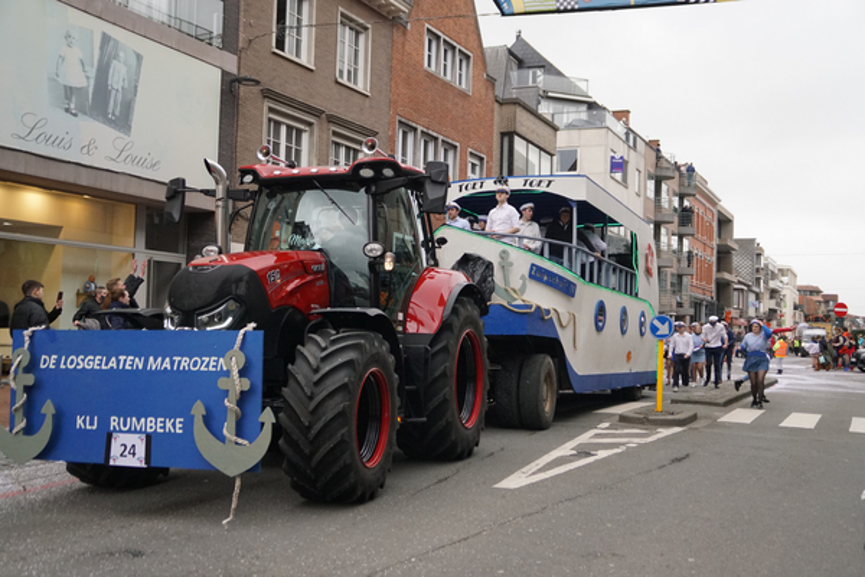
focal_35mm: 39
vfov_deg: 34.2
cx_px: 432
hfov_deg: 49.6
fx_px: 937
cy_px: 288
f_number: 4
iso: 1600
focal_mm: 26
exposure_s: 1/2000
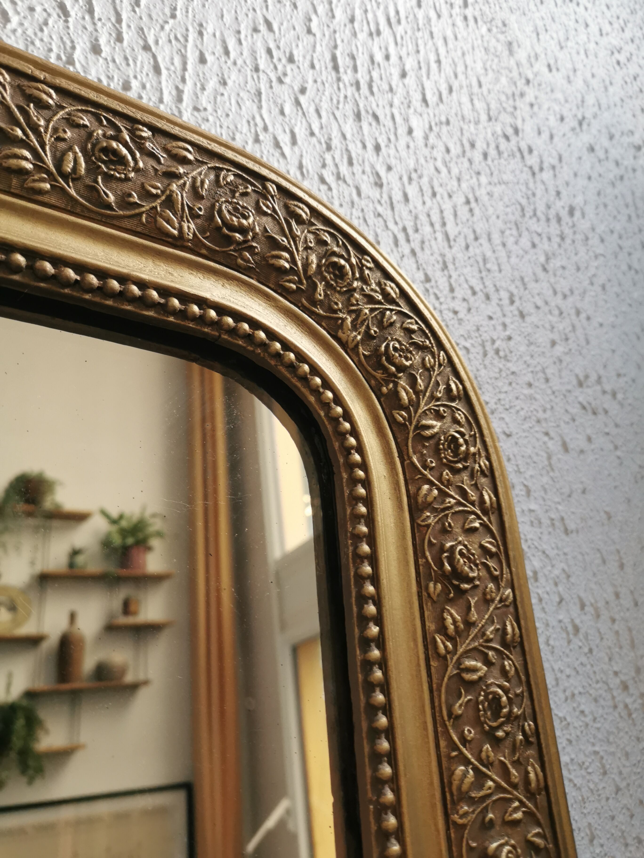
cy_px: 429
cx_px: 322
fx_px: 670
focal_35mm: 27
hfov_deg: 51.4
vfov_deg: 65.3
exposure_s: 1/50
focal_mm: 5.58
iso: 200
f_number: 1.8
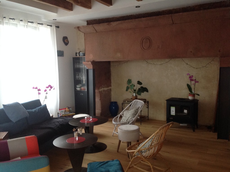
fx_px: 232
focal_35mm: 35
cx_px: 115
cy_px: 86
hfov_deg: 52.7
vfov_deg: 40.6
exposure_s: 1/17
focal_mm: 4.28
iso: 200
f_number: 2.4
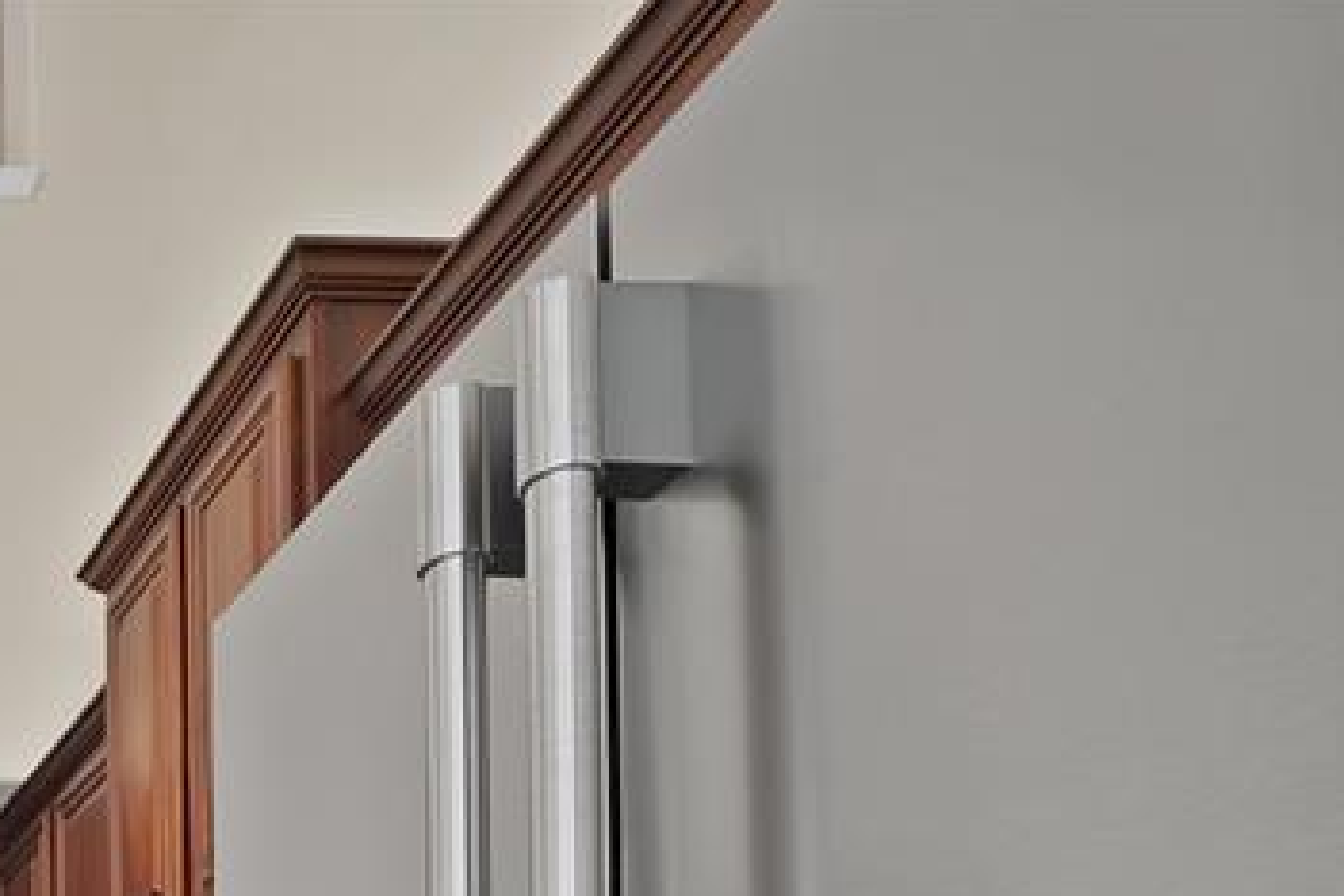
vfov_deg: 27.7
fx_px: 1307
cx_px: -379
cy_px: 1300
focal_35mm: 35
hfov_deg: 36.6
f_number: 9
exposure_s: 1/3
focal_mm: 12
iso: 640
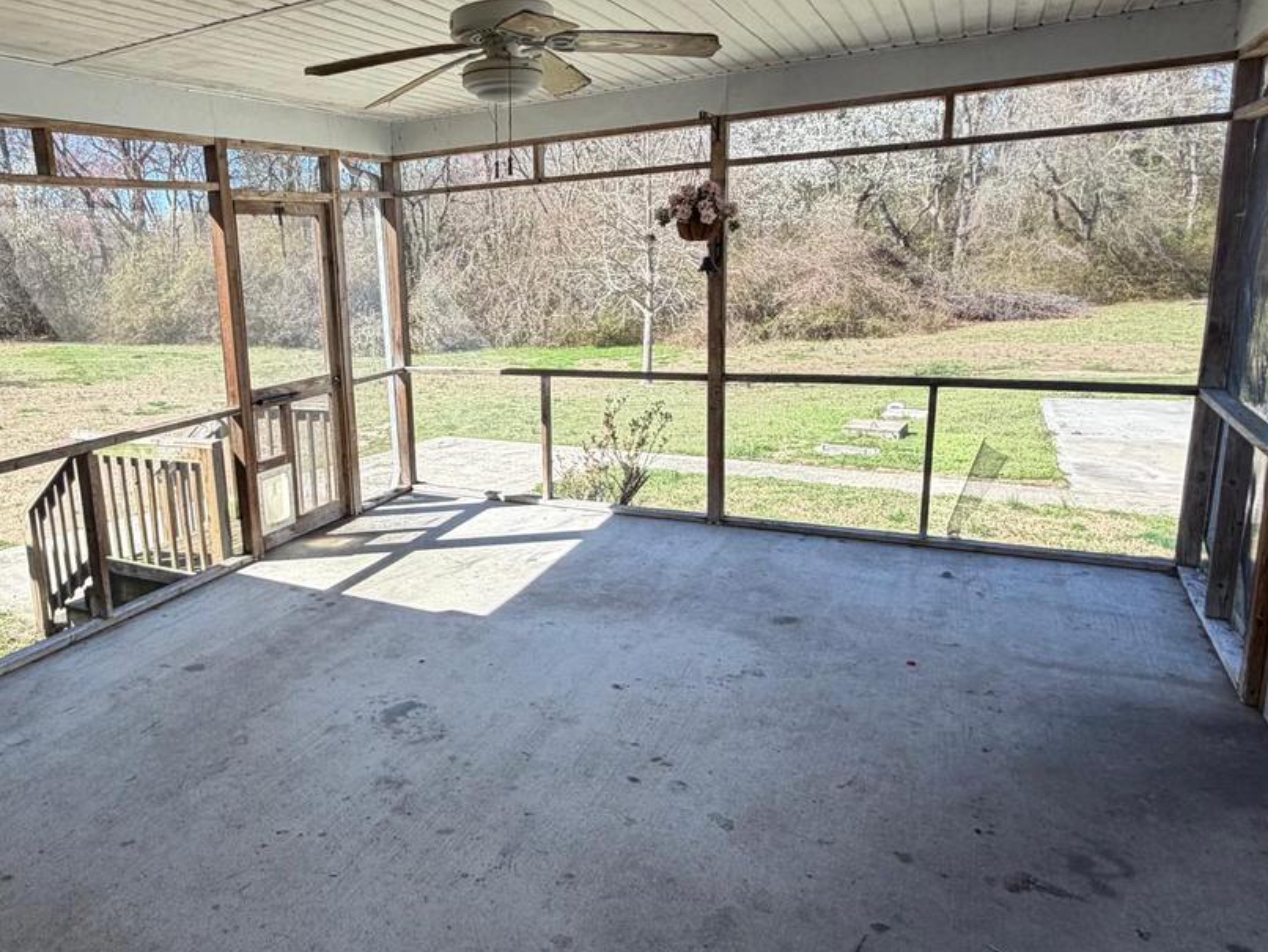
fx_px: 916
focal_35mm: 25
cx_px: 428
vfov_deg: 54.9
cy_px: 445
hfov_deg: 67.6
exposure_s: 1/372
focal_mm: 2.22
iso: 50
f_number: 2.2
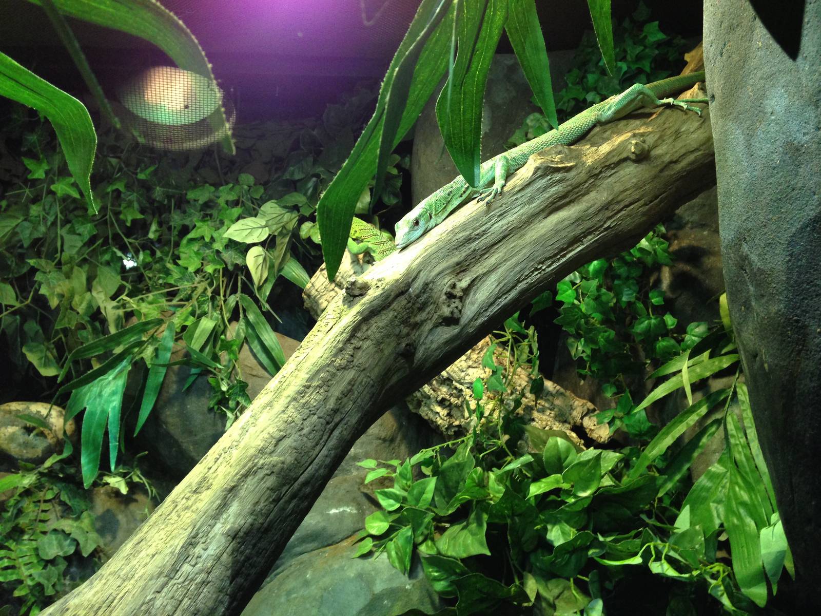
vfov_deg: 42.9
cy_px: 308
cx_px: 410
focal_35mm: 33
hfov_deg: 55.4
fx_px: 783
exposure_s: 1/20
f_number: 2.4
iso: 200
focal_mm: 4.12
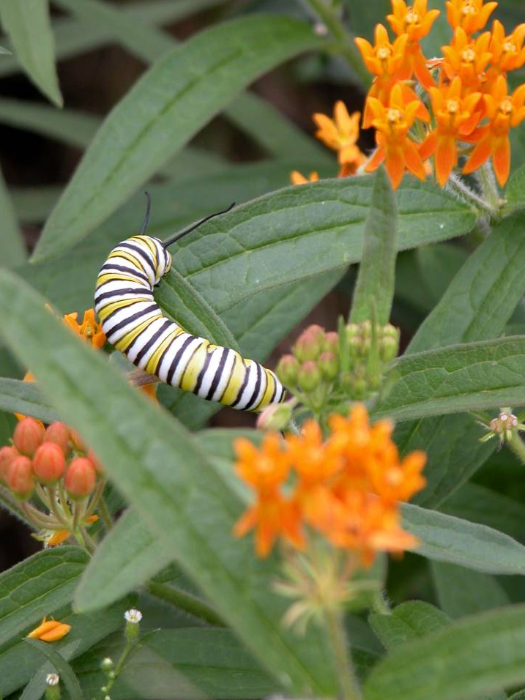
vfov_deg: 5.3
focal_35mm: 375
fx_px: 7583
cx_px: 272
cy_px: 251
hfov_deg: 4.0
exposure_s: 1/85.3
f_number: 4.2
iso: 100
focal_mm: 71.2
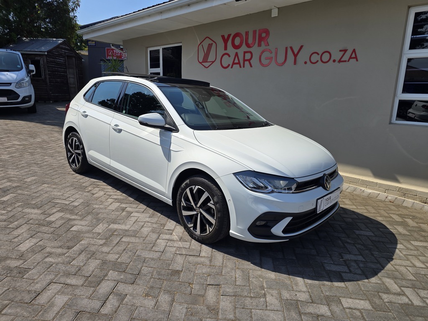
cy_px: 160
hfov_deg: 73.9
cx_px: 214
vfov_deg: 58.9
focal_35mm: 23
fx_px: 284
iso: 12
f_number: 1.7
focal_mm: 6.3
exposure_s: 1/794
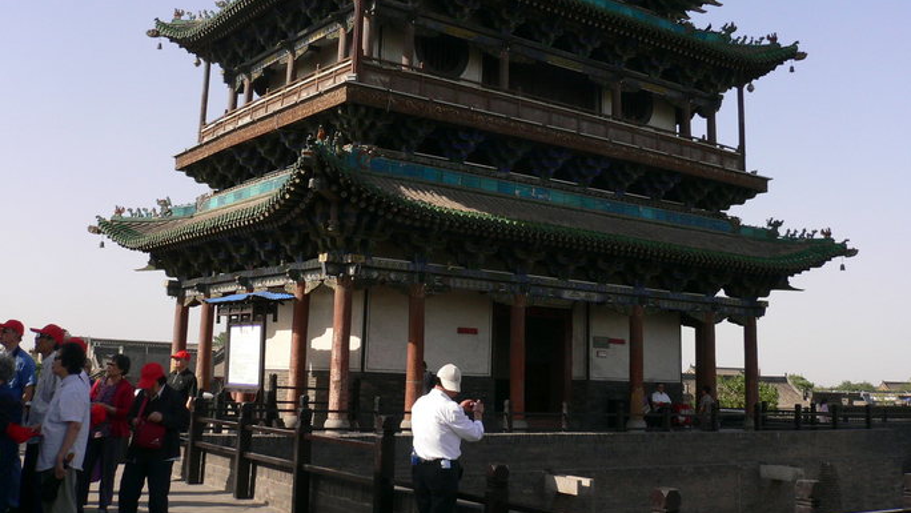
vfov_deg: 30.4
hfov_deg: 51.6
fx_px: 942
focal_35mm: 39
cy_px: 207
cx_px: 465
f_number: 5.6
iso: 80
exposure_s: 1/250
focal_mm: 5.8
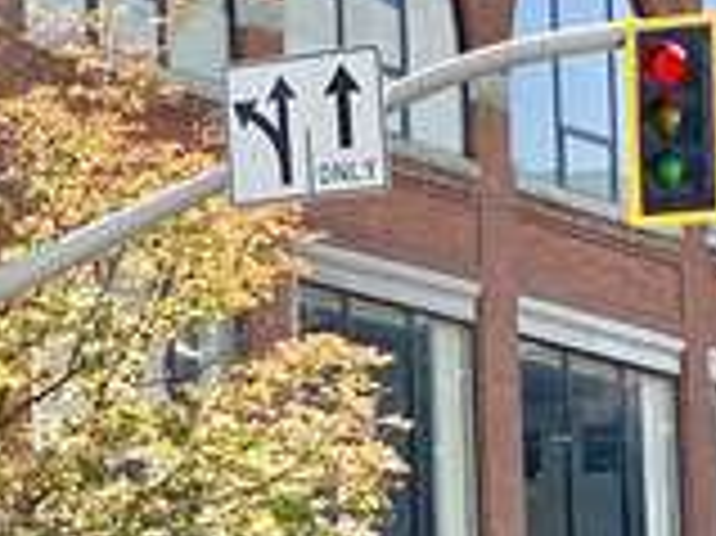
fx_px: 5415
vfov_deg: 5.7
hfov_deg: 7.4
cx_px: -401
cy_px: 279
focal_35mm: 262
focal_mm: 6
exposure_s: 1/888
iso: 20
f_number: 2
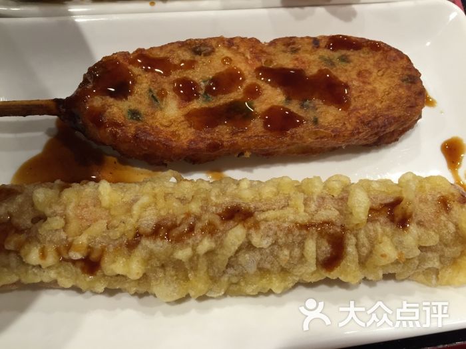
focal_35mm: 29
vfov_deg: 48.2
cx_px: 233
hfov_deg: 61.7
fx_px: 390
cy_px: 174
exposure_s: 1/33
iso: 125
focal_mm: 4.15
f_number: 2.2
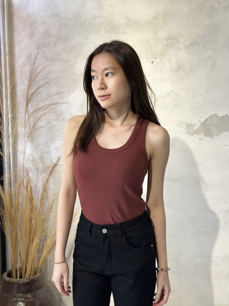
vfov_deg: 39.7
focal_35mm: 48
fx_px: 423
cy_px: 153
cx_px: 114
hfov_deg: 30.3
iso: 100
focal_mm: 6.86
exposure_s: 1/121
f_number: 1.78
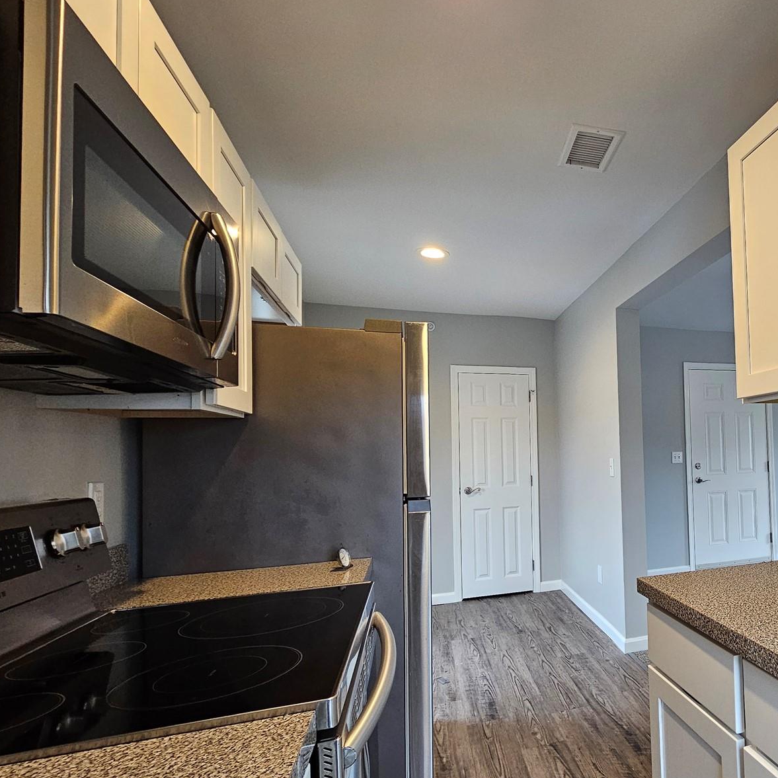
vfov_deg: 74.5
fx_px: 509
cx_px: 629
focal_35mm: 20
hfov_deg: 67.4
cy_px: 438
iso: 250
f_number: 2.2
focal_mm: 2.2
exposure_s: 1/60
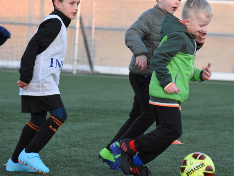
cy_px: 79
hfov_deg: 6.0
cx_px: 143
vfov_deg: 4.5
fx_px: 2218
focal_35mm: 328
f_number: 6.3
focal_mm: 150
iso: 2500
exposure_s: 1/500
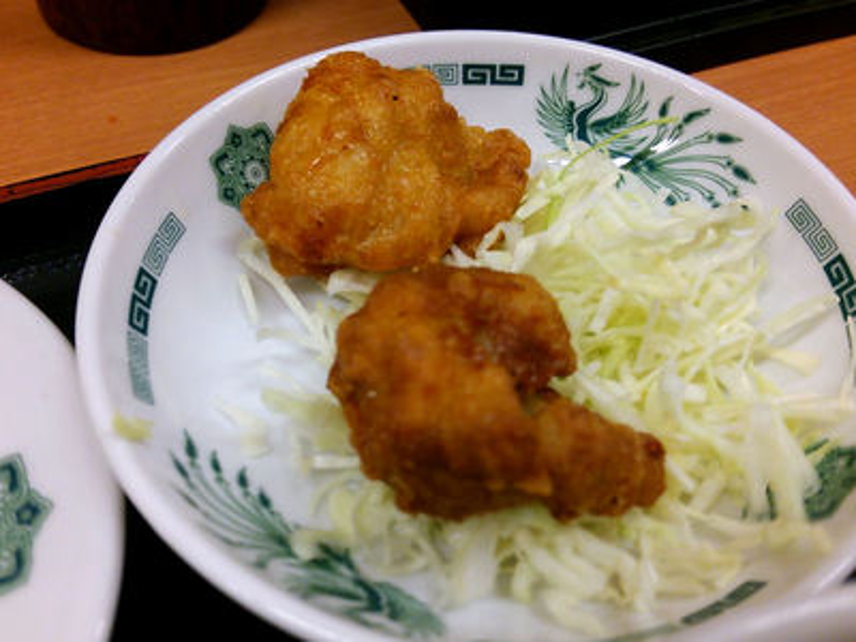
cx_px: 428
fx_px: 742
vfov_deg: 46.8
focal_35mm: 30
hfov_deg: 60.0
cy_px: 321
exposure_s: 1/60
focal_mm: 4.06
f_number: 1.94
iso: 80
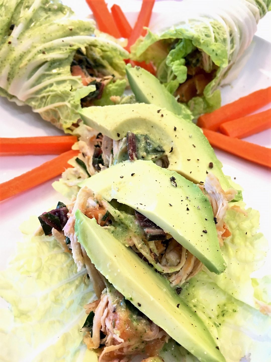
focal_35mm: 29
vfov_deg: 61.7
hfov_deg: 48.2
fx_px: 303
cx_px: 136
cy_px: 181
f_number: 2.2
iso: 100
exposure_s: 1/30
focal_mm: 4.15
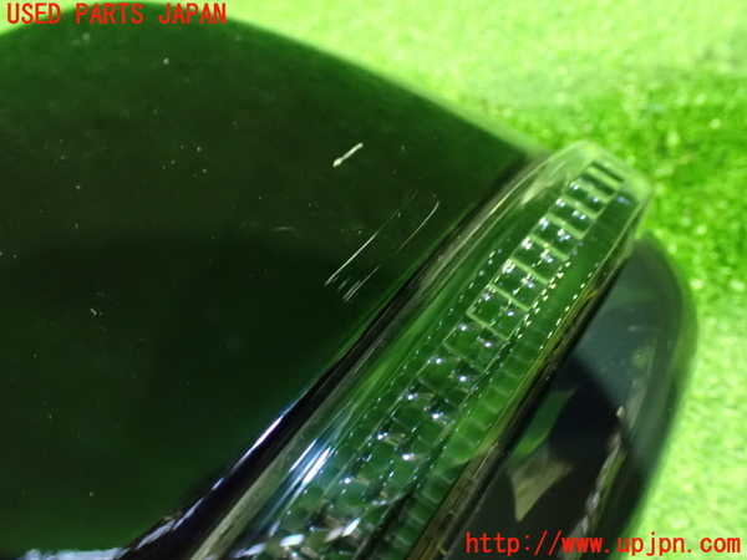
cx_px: 374
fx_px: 647
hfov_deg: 60.0
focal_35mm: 30
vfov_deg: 46.8
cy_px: 280
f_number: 2.3
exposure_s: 1/15
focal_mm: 5.4
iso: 1600
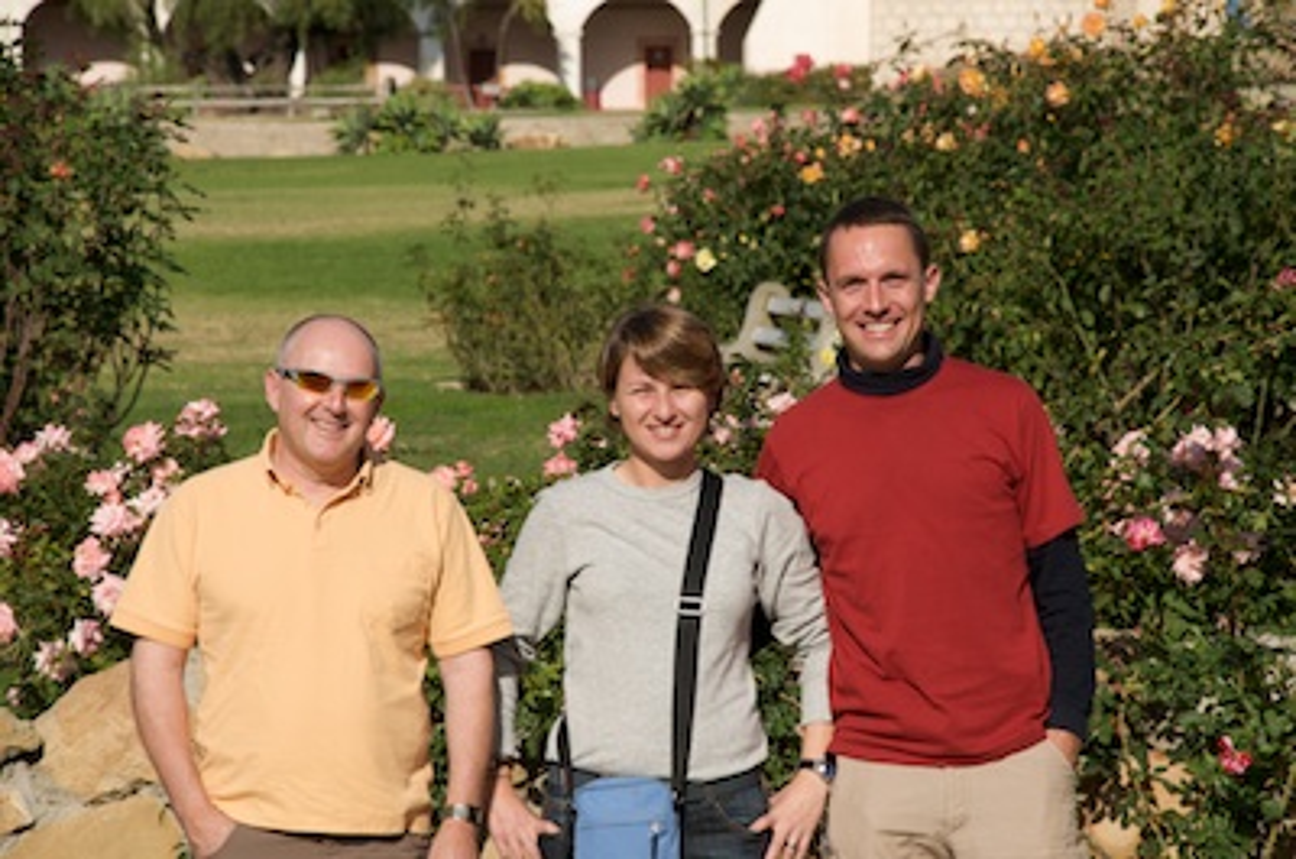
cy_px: 430
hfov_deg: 11.4
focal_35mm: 180
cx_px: 648
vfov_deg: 7.6
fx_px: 6467
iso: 200
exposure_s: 1/400
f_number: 10
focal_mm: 120
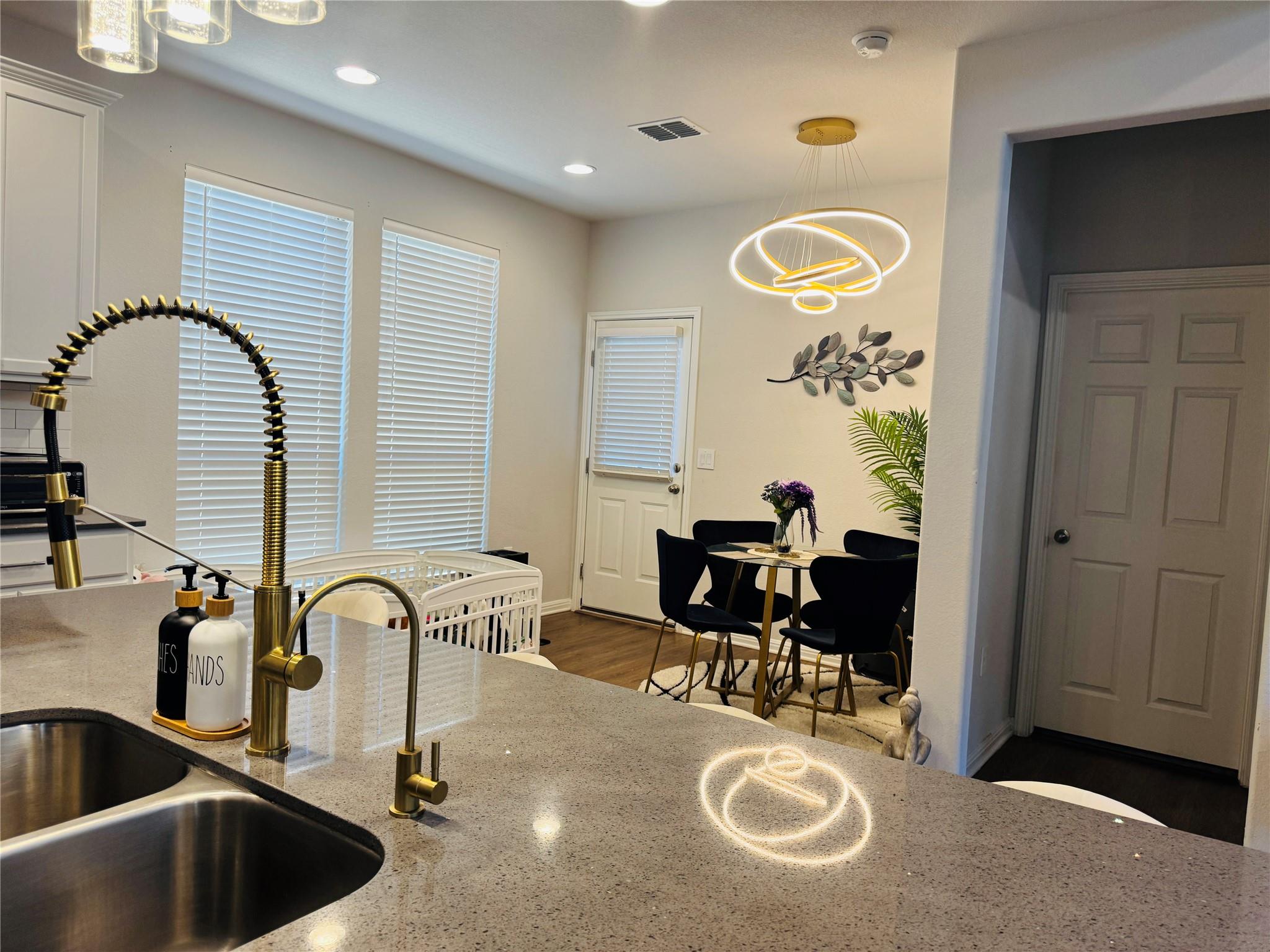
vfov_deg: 56.8
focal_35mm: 24
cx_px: 635
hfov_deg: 71.6
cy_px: 476
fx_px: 881
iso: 125
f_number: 1.78
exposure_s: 1/120
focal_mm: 6.76
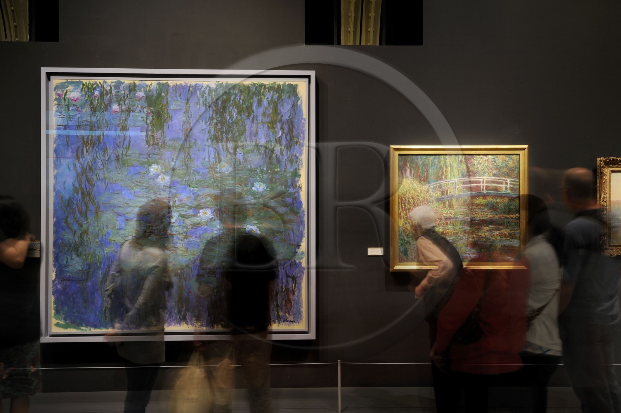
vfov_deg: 35.0
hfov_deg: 50.7
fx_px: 655
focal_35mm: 38
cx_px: 310
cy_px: 206
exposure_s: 5
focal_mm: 38
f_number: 13
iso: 200
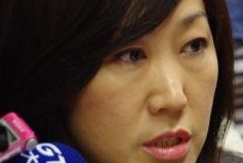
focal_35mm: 708
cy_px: 109
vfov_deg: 2.0
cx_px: 178
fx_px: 4788
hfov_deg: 2.9
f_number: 4
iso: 800
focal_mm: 250
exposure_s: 1/60
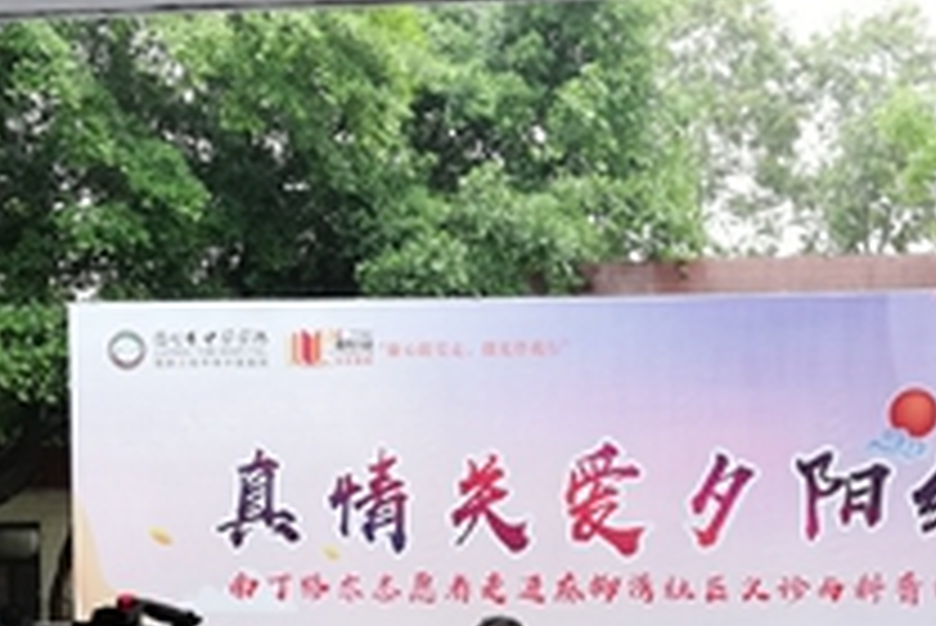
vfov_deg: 19.8
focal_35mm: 65
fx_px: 1691
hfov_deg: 30.8
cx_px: 608
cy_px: 732
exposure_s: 1/33.3
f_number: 2.2
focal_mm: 3.81
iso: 125
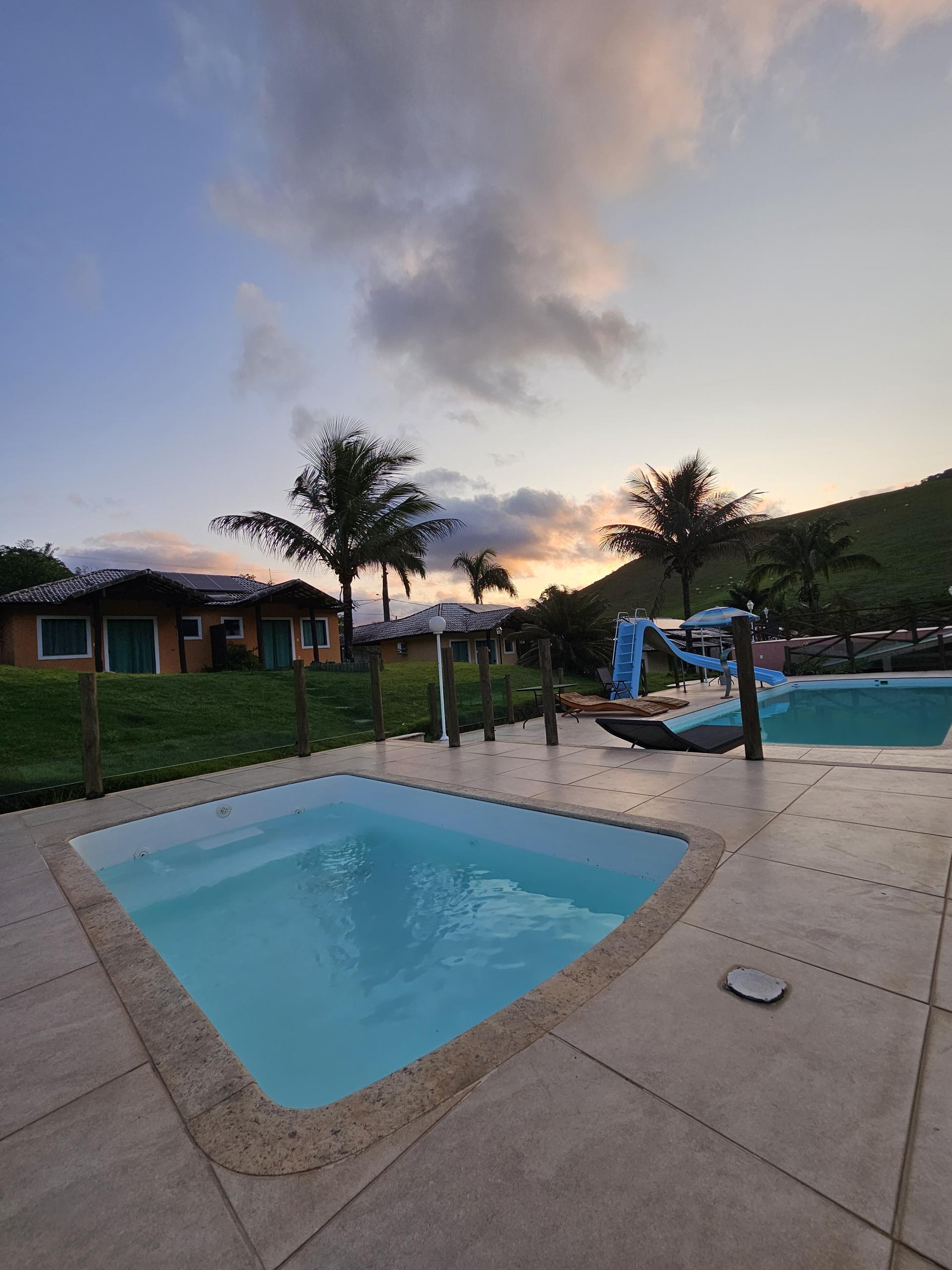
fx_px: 477
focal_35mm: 13
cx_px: 476
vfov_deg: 106.2
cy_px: 635
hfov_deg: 89.9
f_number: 2.2
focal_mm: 2.2
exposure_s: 1/955
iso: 50
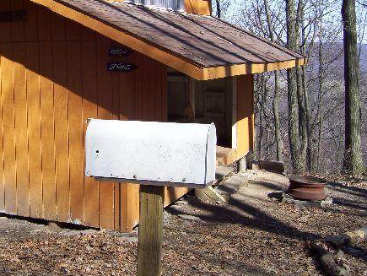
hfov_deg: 35.6
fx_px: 562
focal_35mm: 53
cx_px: 111
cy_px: 82
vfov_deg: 27.3
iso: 80
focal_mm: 6
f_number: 4.8
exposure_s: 1/320
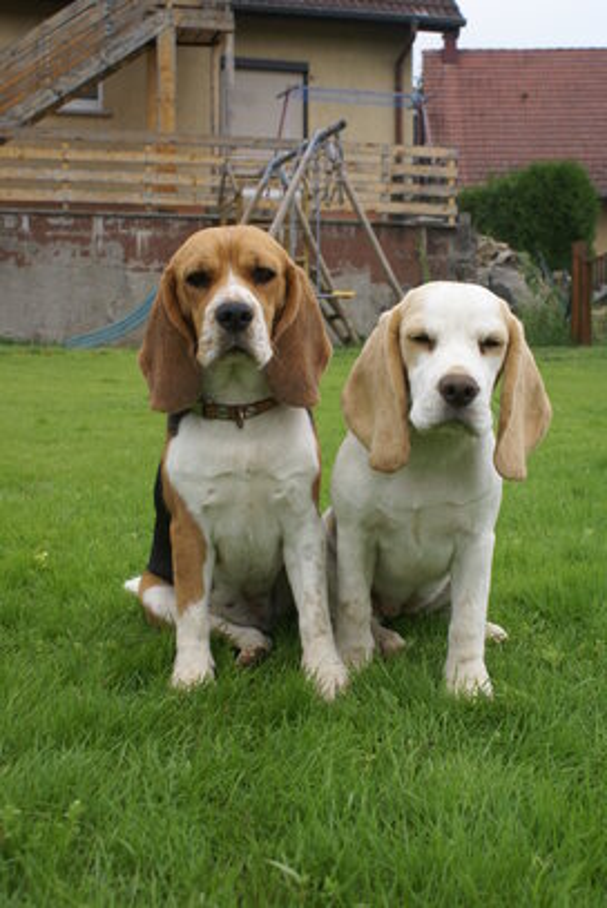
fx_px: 1136
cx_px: 304
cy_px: 454
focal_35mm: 45
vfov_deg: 43.6
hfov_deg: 29.9
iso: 100
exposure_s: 1/125
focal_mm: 30
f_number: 9
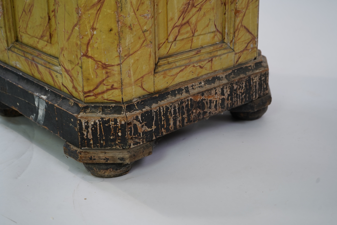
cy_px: 112
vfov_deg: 24.2
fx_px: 524
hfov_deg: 35.6
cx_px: 168
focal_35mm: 56
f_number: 5
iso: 320
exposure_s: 1/80
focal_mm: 56
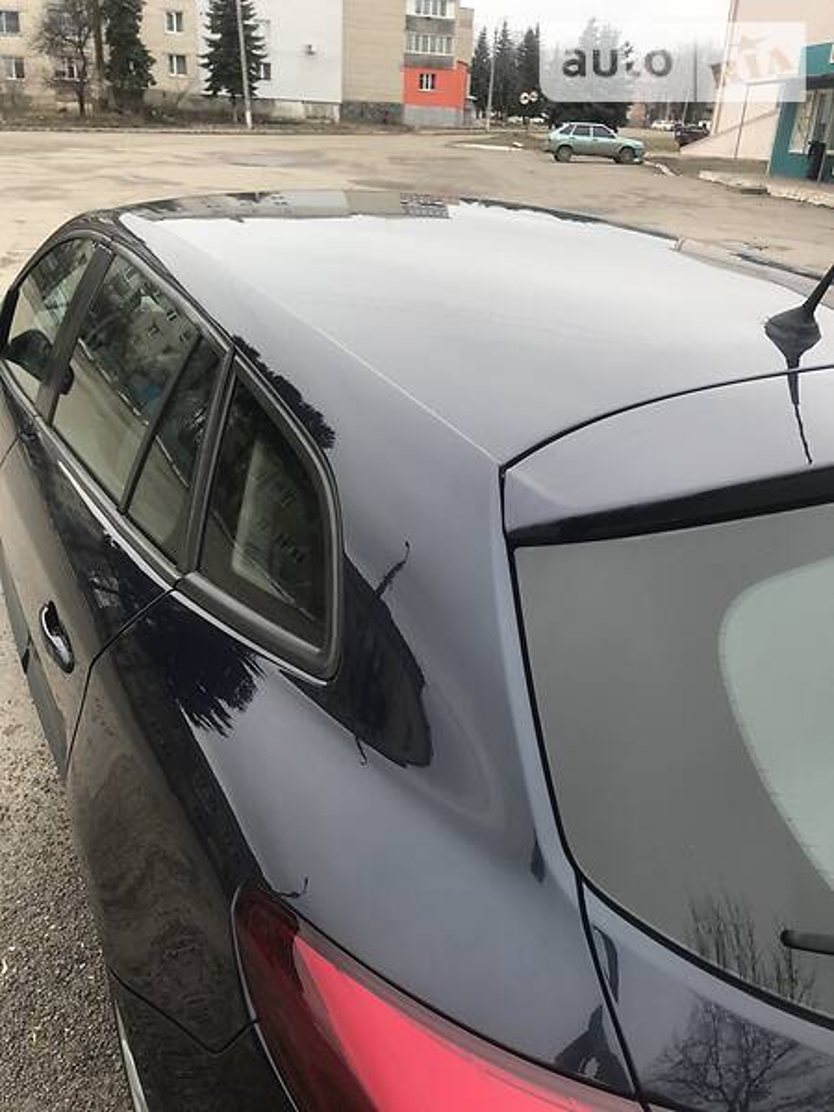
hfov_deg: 49.7
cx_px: 417
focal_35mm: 28
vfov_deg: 63.4
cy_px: 556
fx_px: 899
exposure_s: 1/311
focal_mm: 4
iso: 20
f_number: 1.8
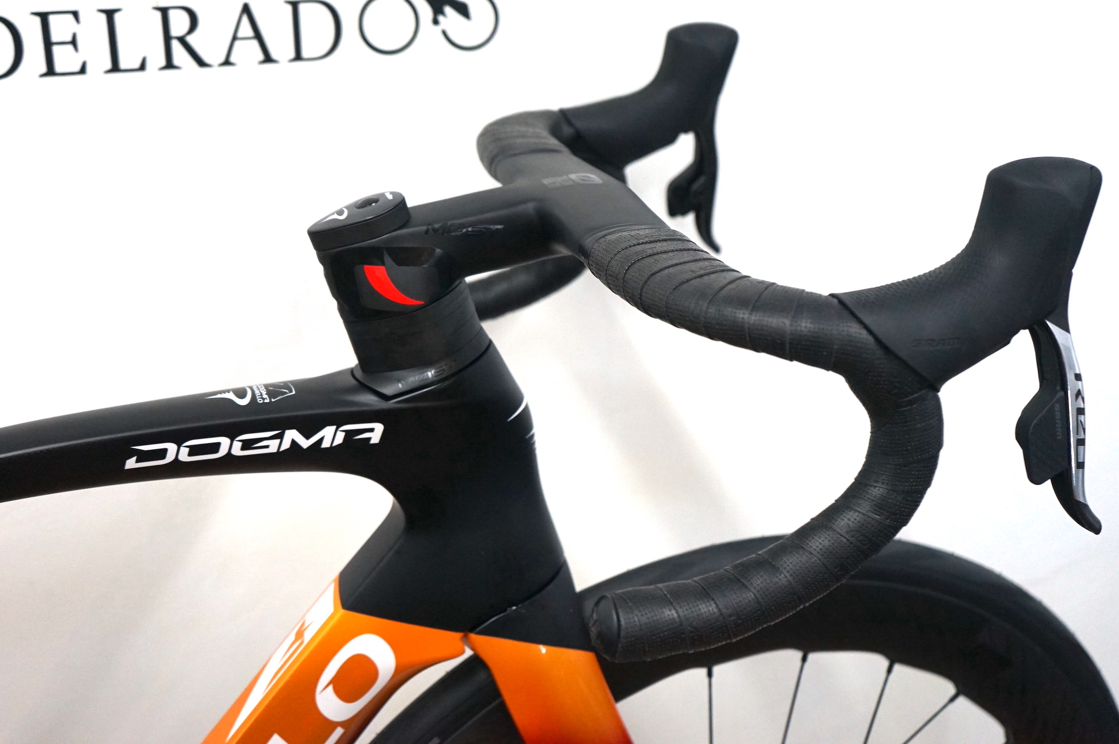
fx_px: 1366
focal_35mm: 44
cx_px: 560
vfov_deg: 30.5
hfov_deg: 44.5
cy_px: 372
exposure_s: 1/160
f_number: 4.5
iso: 2000
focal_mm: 44
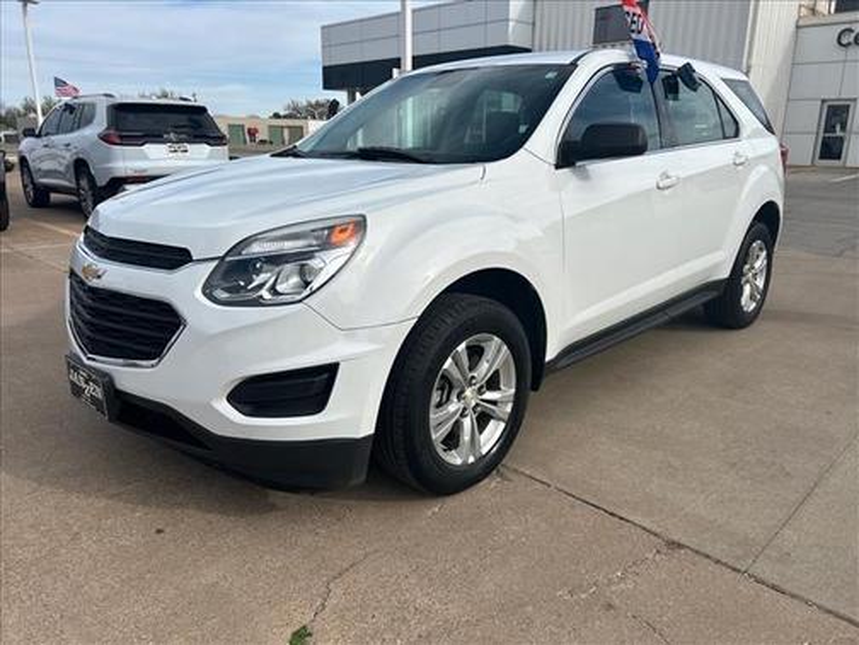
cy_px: 322
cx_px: 430
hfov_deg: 67.3
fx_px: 645
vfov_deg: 53.1
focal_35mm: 26
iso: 50
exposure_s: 1/4444
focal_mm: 5.7
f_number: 1.5
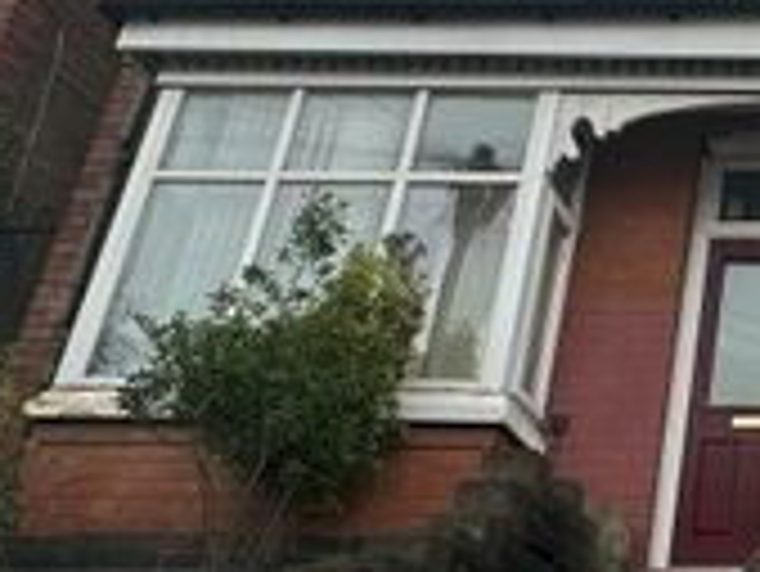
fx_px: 1274
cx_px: 1012
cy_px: 268
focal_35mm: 58
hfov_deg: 27.3
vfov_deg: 25.3
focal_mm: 2.22
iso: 40
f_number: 2.2
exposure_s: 1/636
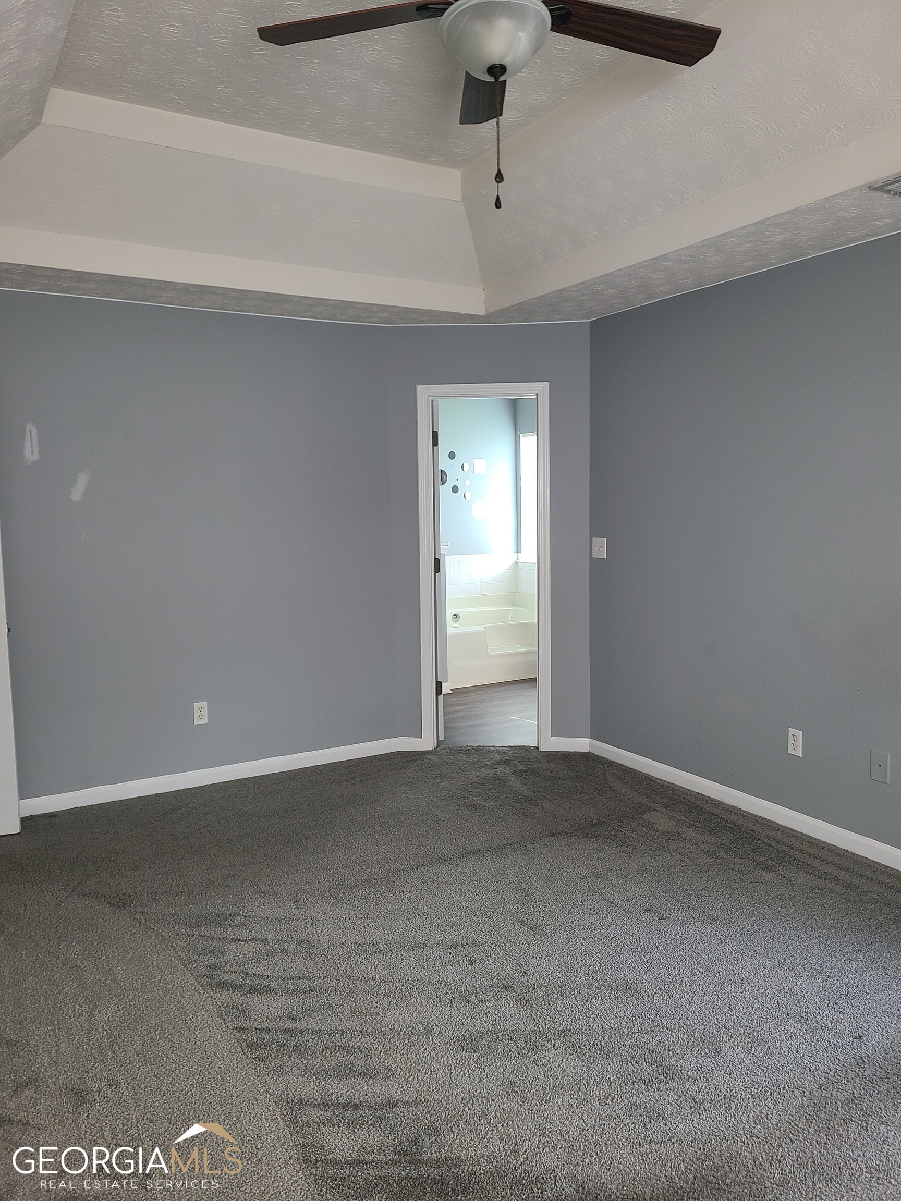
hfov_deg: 53.1
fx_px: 902
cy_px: 600
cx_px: 450
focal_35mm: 26
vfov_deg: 67.3
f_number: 1.8
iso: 64
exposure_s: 1/60
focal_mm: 5.4
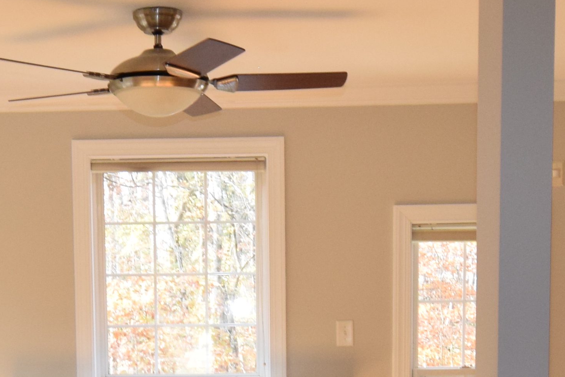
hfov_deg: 25.2
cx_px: 193
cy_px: 479
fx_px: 1256
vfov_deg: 16.2
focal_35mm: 80
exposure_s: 1/100
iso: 800
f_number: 5
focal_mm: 13
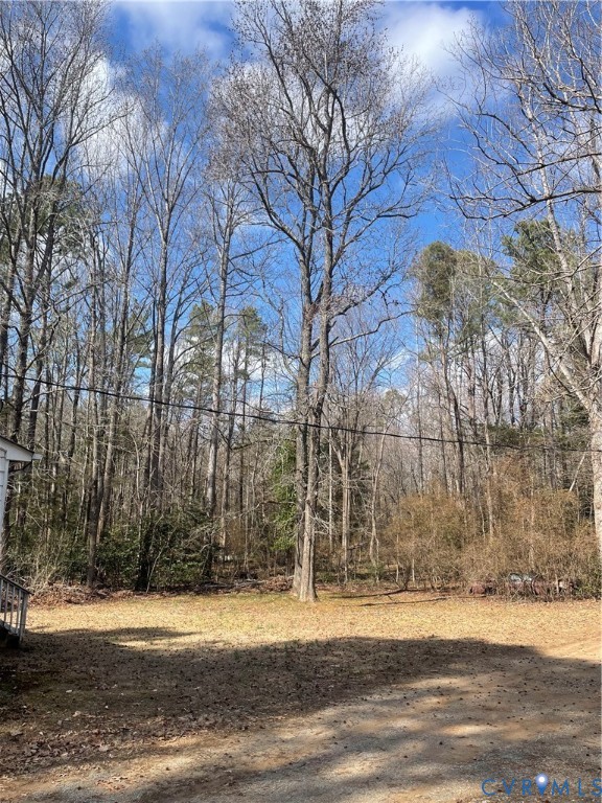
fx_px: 603
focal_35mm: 26
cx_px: 301
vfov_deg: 67.3
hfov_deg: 53.1
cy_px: 402
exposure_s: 1/1984
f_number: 1.6
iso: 32
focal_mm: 4.2
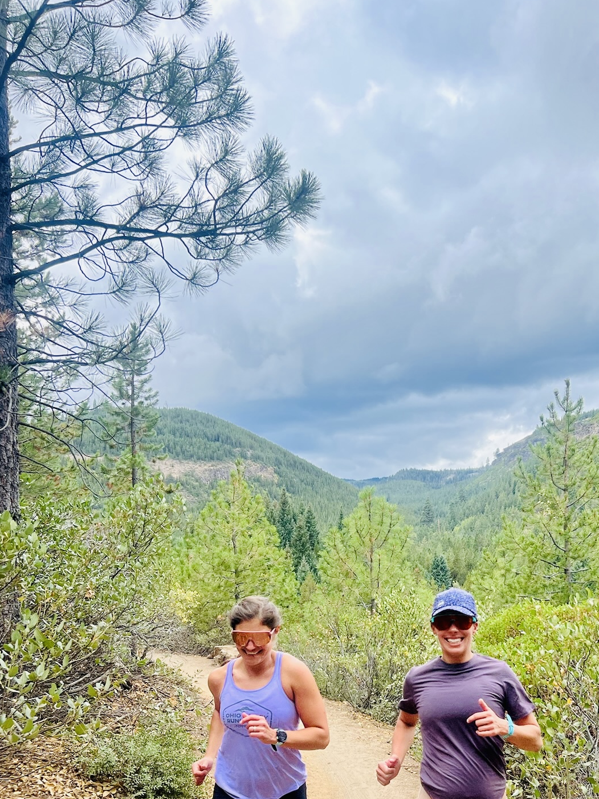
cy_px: 575
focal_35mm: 38
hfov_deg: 37.0
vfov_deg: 47.6
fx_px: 877
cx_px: 432
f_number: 1.5
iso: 50
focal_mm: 5.7
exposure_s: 1/1869
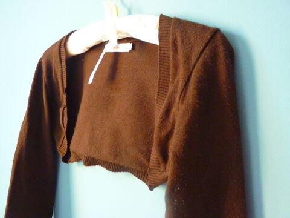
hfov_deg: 55.4
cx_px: 145
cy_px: 109
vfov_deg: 42.9
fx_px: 276
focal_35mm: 33
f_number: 3
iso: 800
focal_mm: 5.9
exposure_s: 1/20
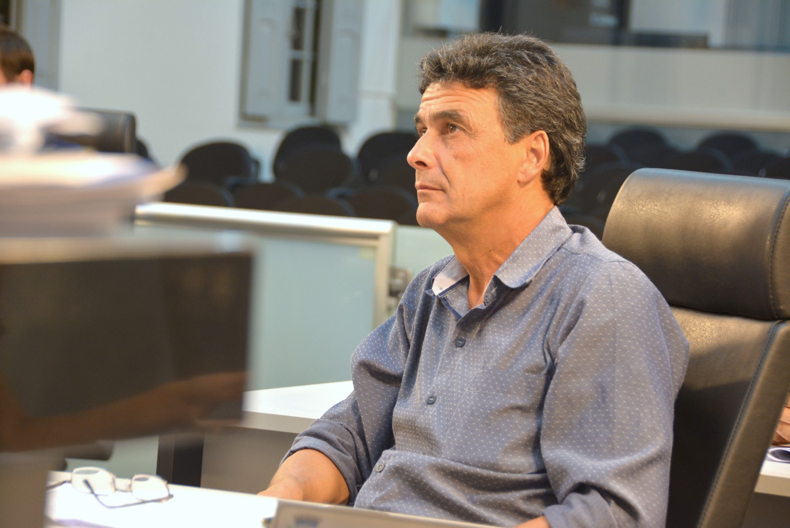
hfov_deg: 15.2
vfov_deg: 10.2
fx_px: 2965
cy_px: 264
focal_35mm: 135
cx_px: 395
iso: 800
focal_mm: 90
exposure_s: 1/60
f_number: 5.3
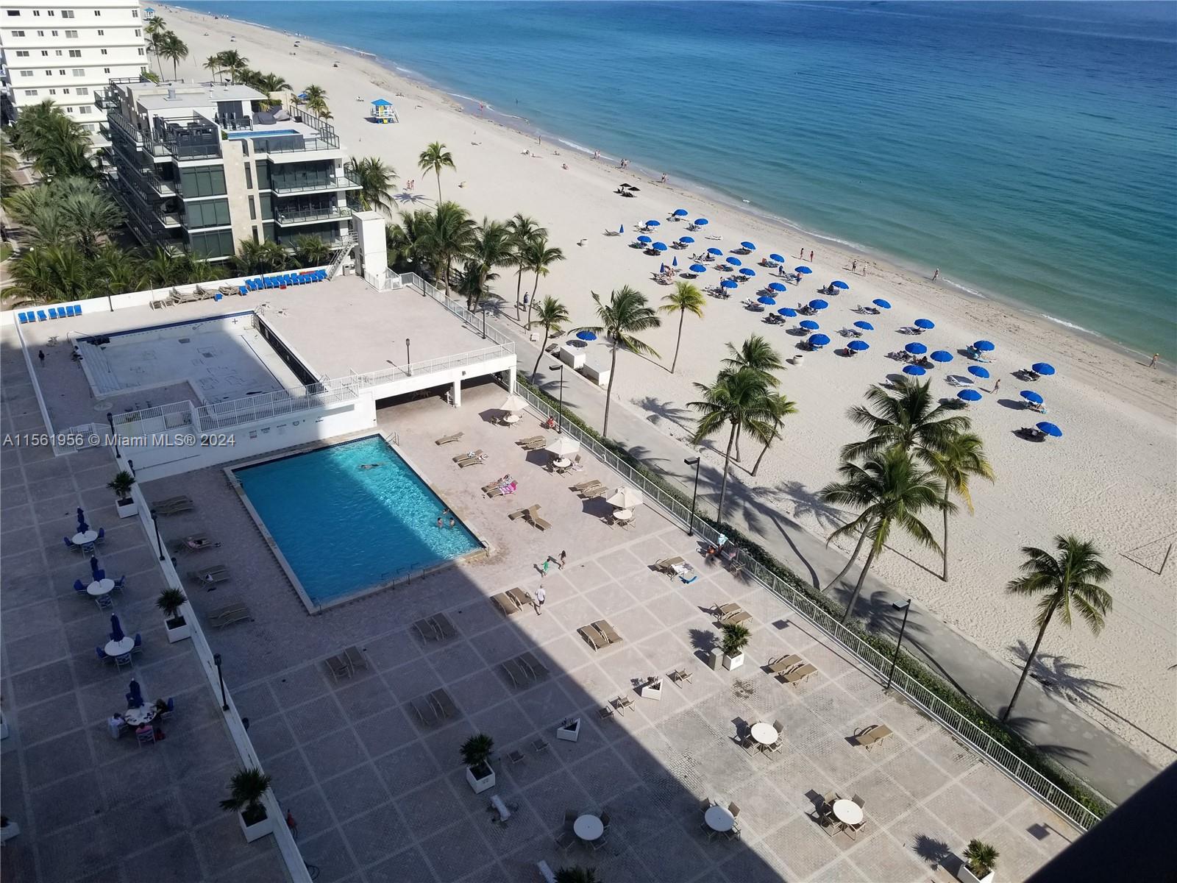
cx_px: 588
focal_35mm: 26
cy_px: 442
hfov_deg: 67.3
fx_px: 884
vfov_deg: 53.1
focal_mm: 4.25
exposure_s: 1/4128
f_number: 1.7
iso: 50
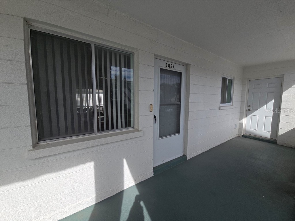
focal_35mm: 13
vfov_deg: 89.9
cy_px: 110
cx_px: 148
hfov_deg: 106.2
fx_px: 111
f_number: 2.2
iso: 50
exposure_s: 1/1770
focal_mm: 2.2
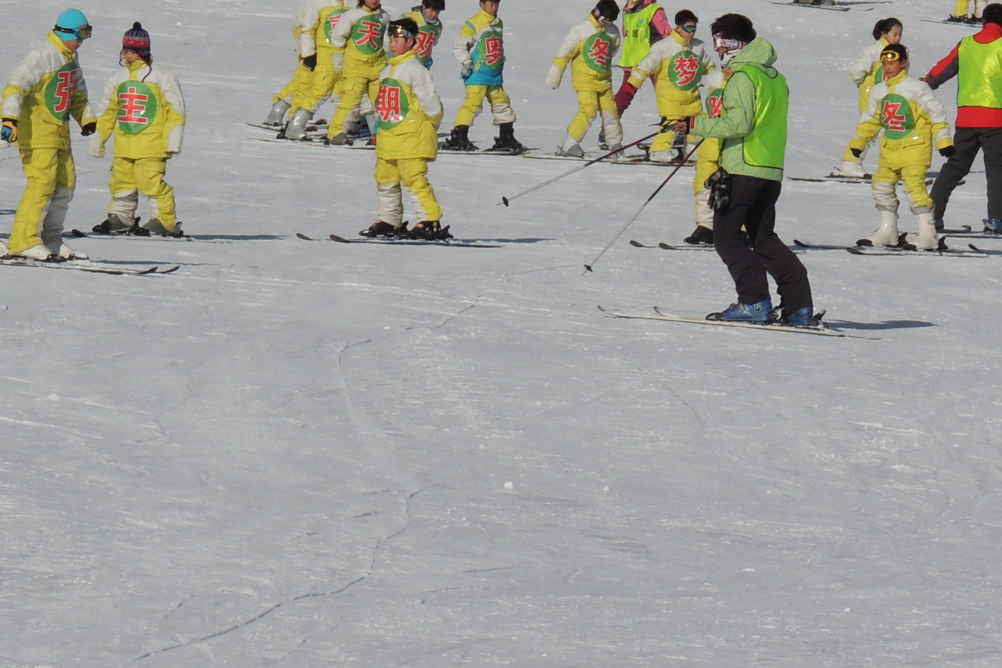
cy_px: 157
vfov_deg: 2.9
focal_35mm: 473
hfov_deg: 4.4
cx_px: 511
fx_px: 13164
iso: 100
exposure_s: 1/1600
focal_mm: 40.1
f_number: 5.2
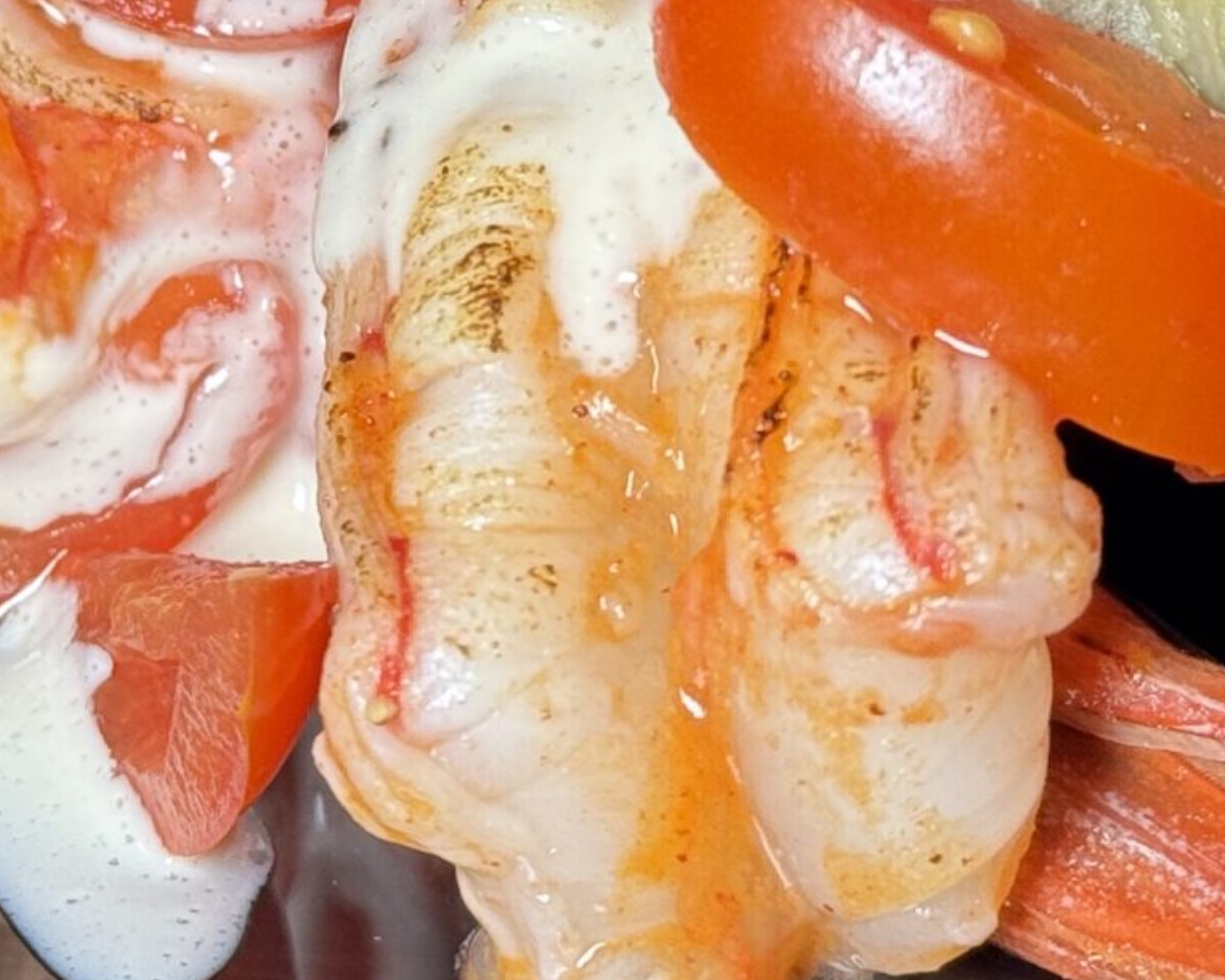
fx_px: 5691
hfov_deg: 12.3
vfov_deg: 9.8
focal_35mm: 157
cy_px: 101
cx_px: 390
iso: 64
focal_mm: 6.76
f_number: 1.78
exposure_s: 1/50
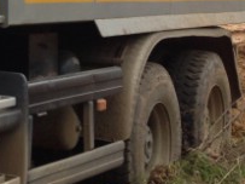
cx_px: -198
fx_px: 920
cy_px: -46
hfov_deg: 13.6
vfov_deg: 11.1
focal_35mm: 130
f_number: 2.4
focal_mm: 4.13
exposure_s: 1/467
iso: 64
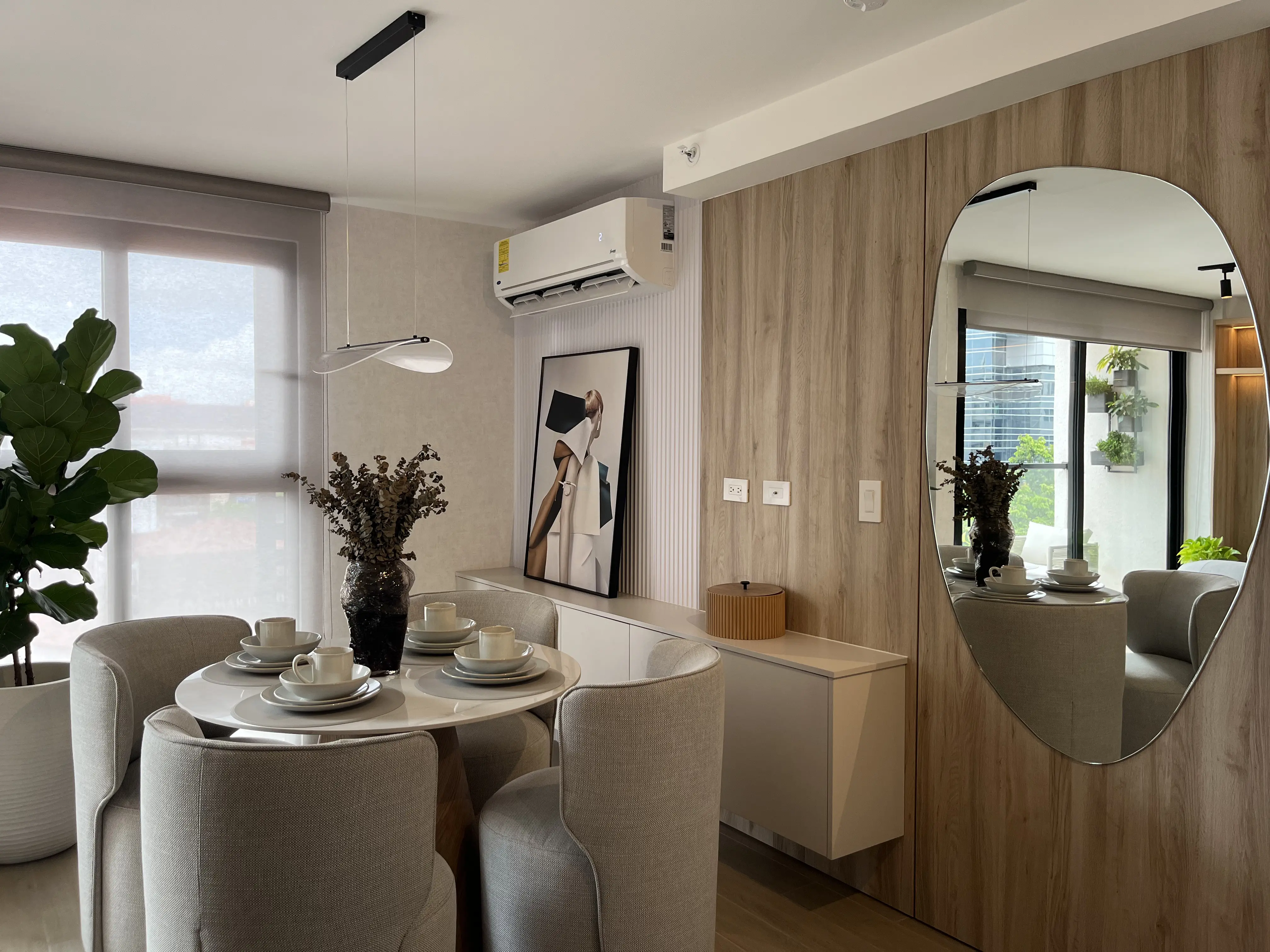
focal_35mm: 26
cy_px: 476
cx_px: 635
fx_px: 954
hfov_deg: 67.3
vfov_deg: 53.1
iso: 80
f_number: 1.6
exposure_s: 1/122
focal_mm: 5.1
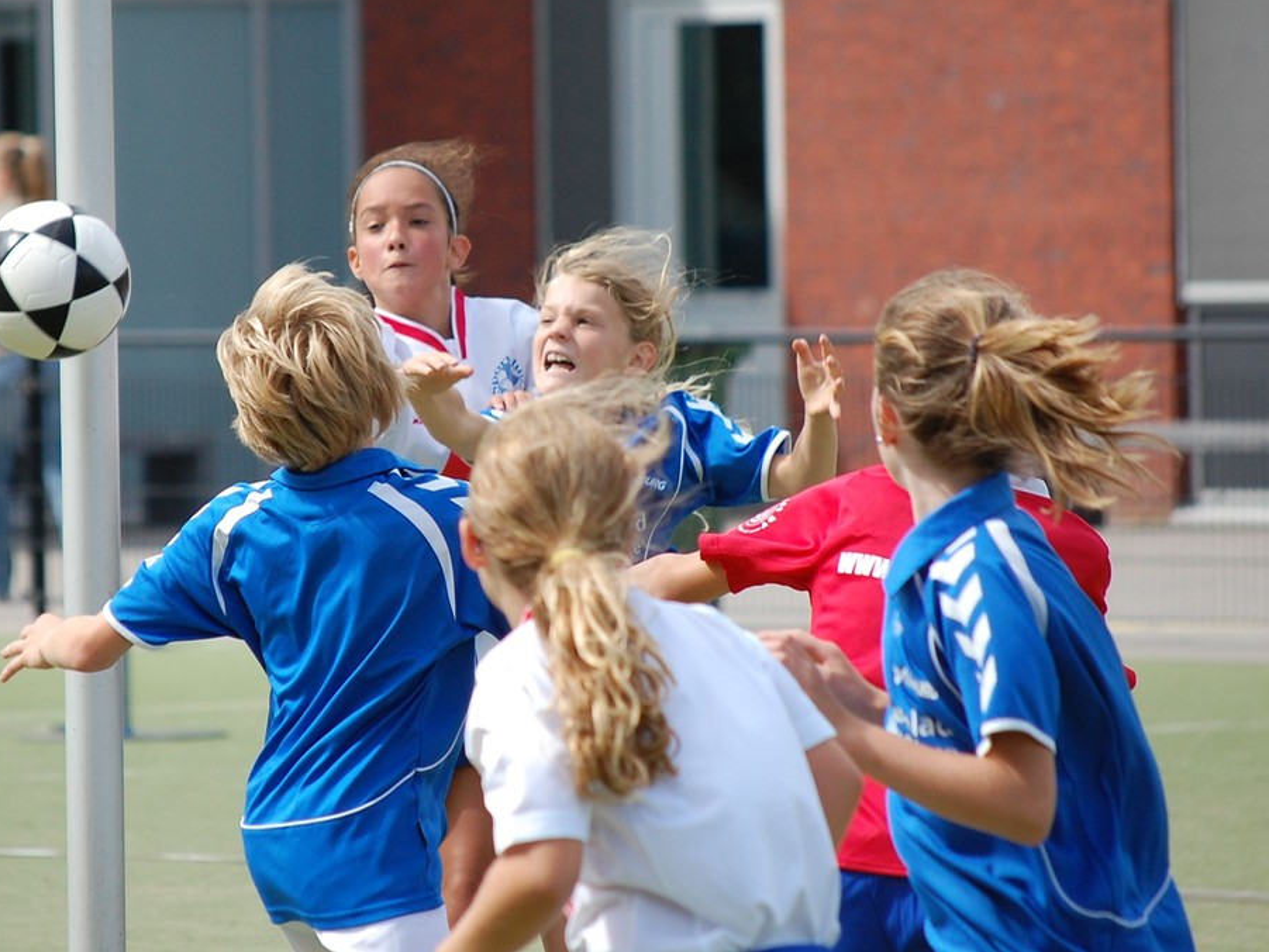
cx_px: 615
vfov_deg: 5.2
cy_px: 475
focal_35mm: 287
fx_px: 10506
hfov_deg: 6.9
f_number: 5.6
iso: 400
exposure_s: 1/800
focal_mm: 175
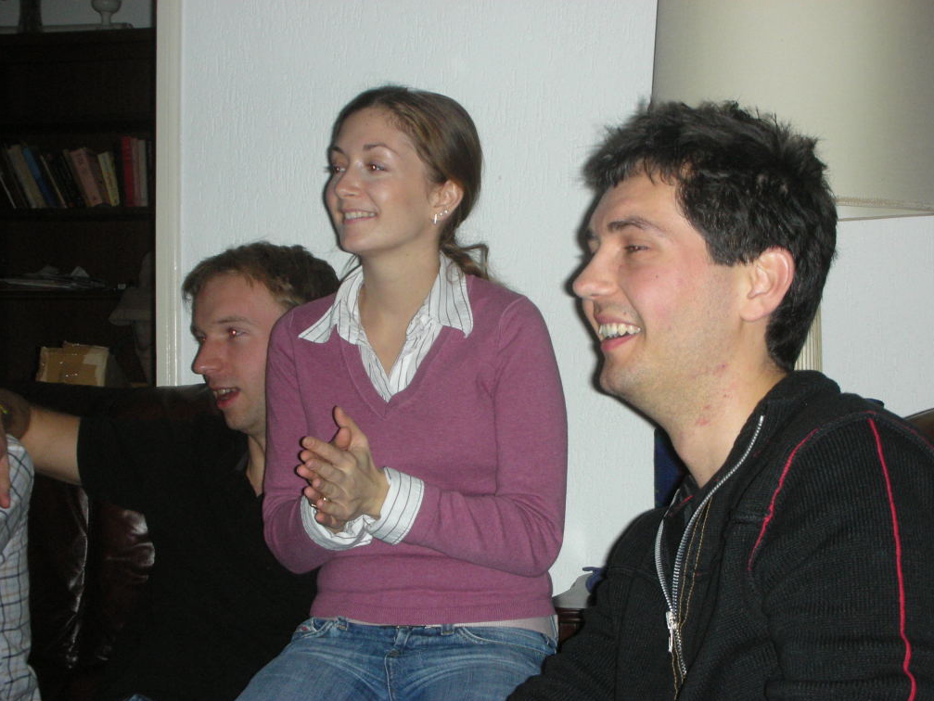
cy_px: 355
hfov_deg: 31.2
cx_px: 473
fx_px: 1673
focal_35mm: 62
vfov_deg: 23.7
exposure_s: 1/120
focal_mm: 10.1
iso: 177
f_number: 4
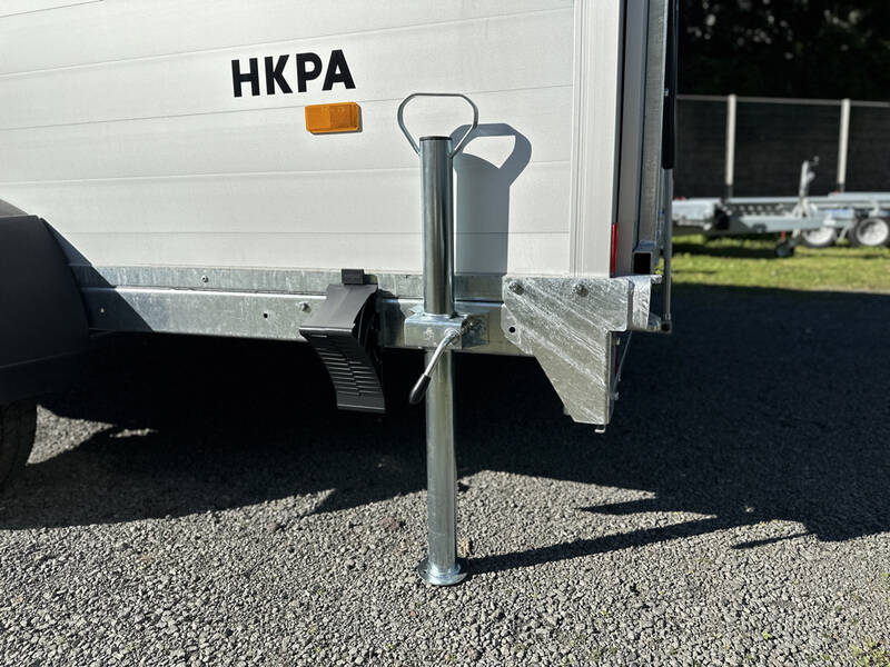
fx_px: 617
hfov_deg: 71.6
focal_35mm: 24
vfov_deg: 56.8
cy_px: 334
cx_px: 445
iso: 80
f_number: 1.78
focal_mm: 6.86
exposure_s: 1/8197
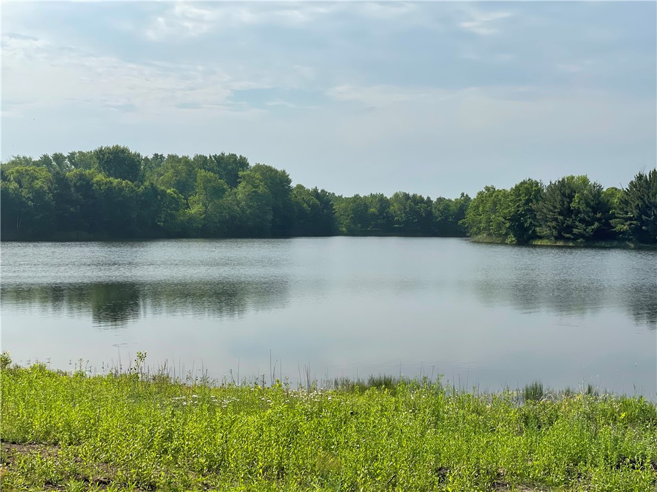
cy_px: 246
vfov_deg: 28.0
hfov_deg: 36.8
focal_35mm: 52
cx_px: 328
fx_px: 987
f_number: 2
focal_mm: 6
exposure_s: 1/2660
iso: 25
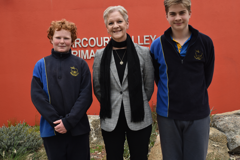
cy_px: 67
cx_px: 112
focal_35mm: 37
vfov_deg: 35.9
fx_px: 247
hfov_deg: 51.8
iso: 320
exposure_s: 1/250
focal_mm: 31
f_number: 8
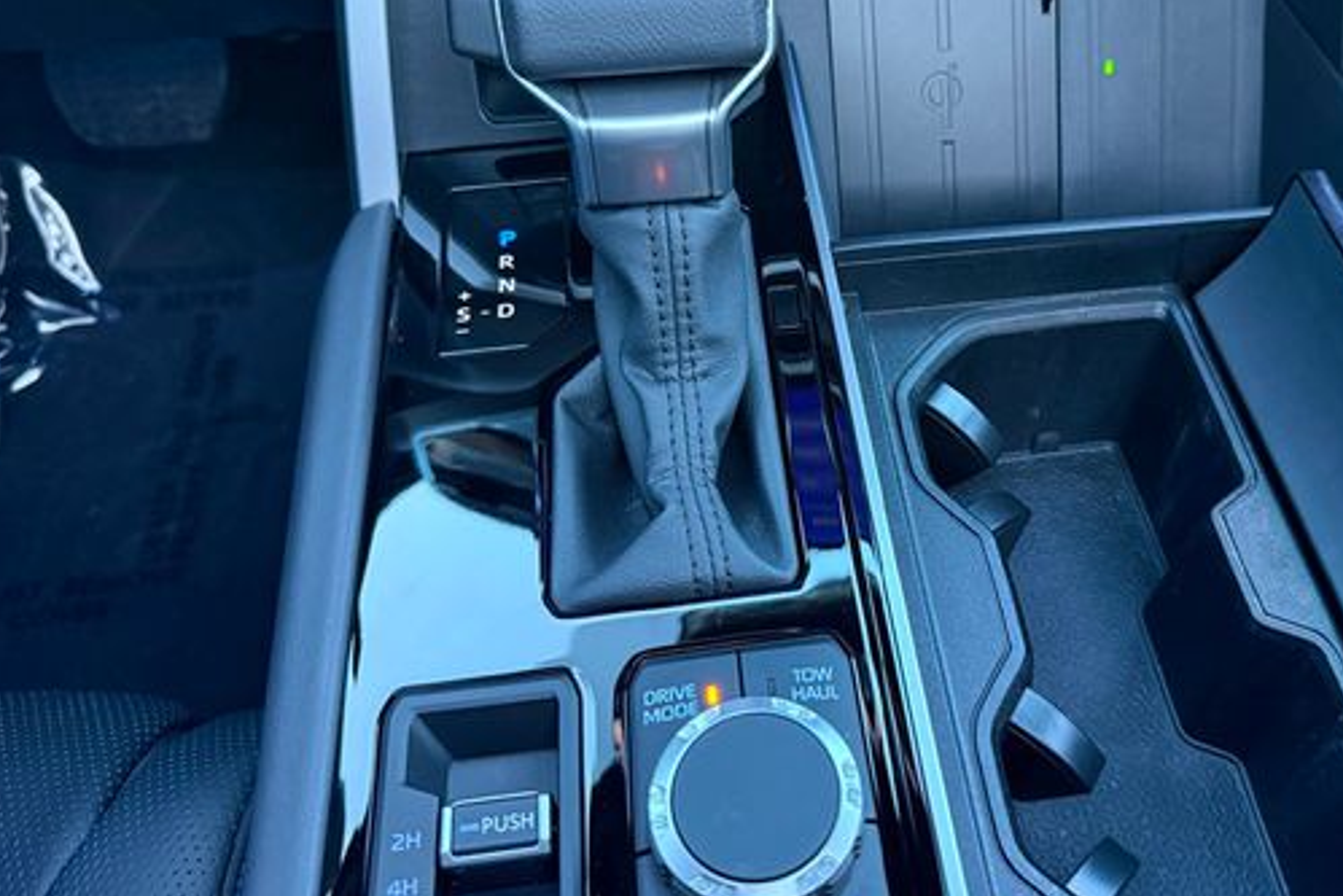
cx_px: 818
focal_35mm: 32
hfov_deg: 58.1
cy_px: 296
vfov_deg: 40.6
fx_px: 1194
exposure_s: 1/53
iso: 800
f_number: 1.78
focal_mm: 6.76
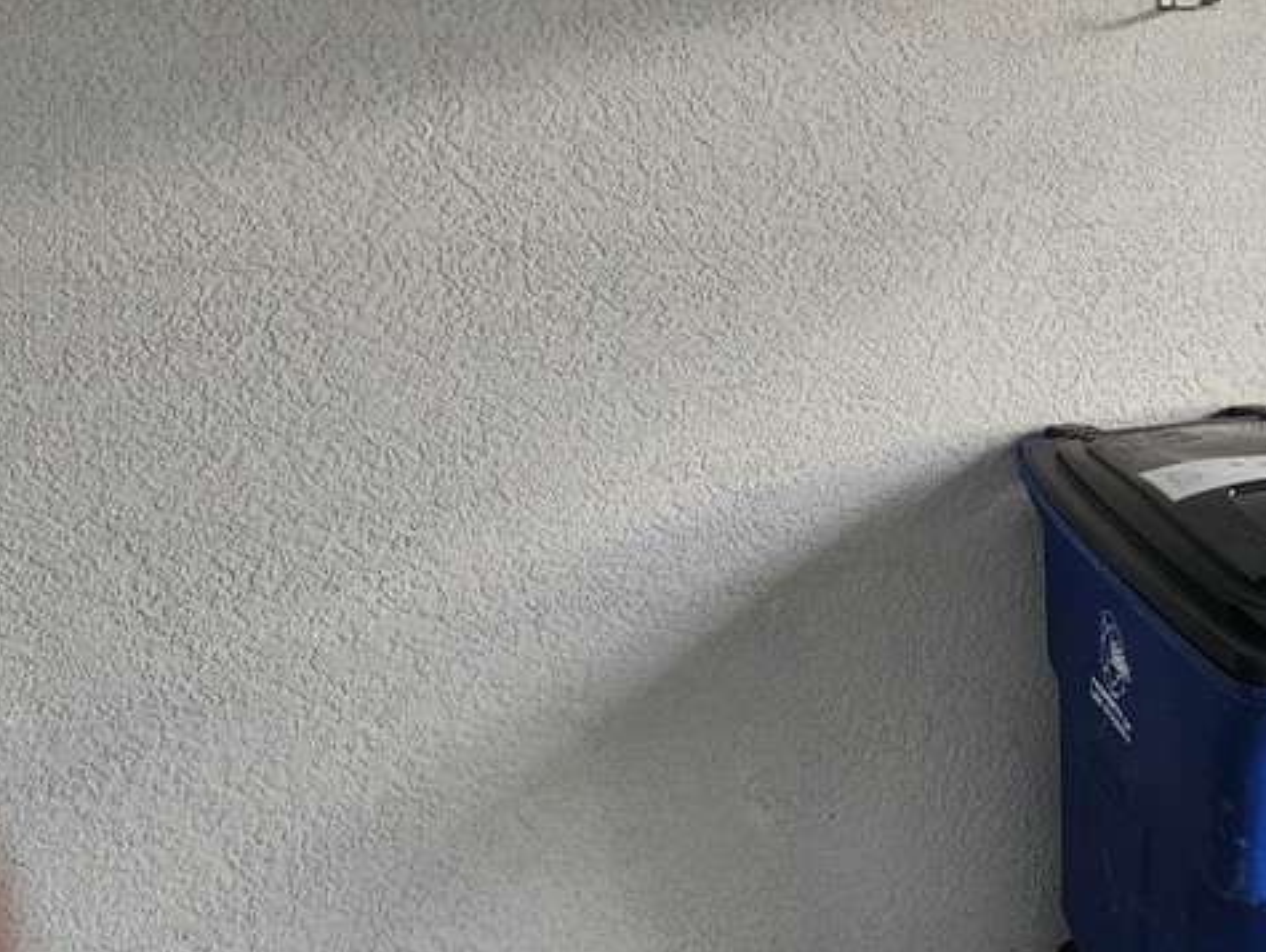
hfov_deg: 60.5
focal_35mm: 28
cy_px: 165
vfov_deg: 46.7
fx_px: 1025
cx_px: 925
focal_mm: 2.2
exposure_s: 1/120
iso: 100
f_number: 2.2
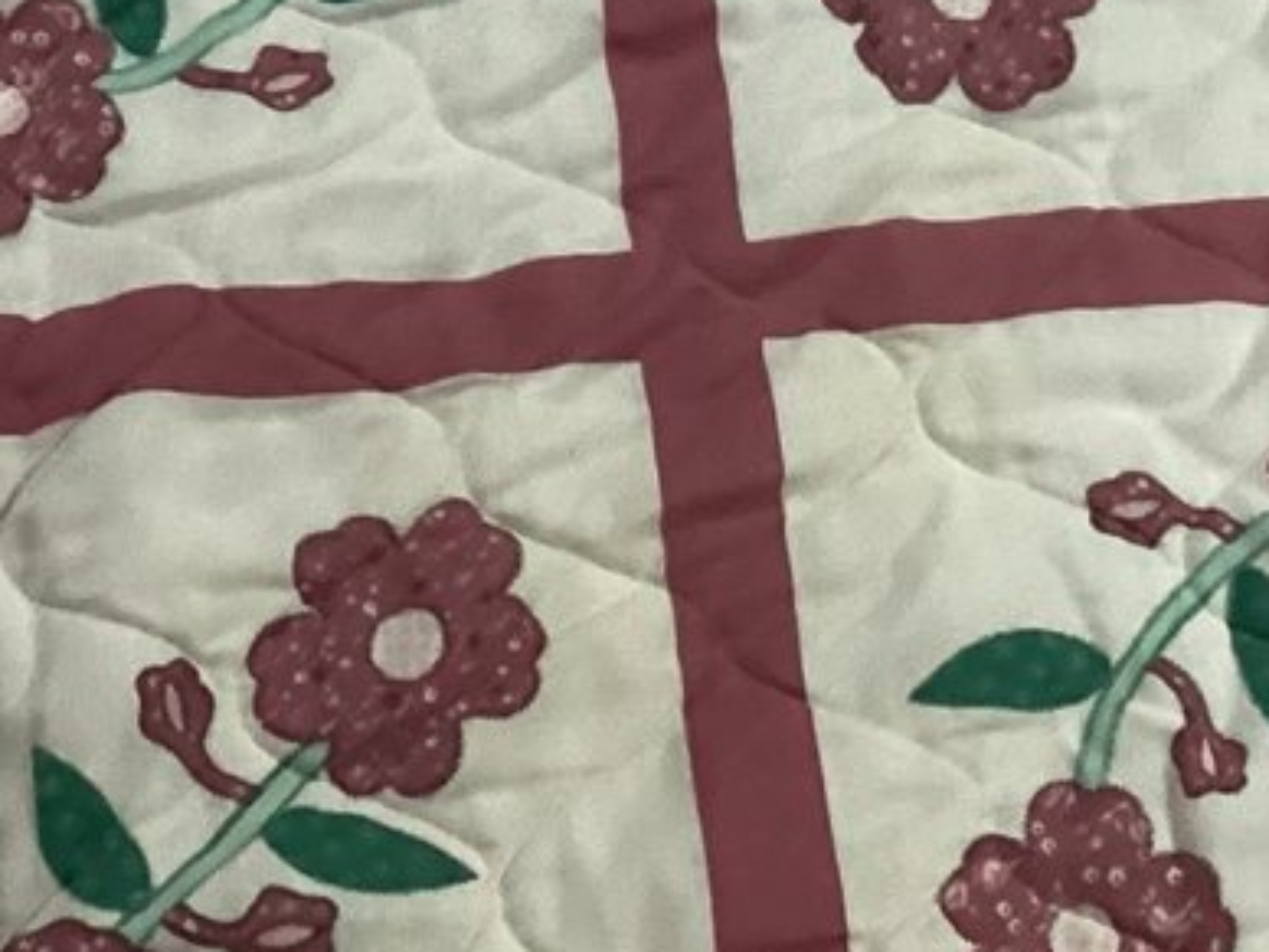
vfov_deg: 11.5
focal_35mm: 121
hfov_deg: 16.2
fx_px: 4436
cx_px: 895
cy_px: -702
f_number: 2.4
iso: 320
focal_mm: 3.3
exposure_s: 1/60
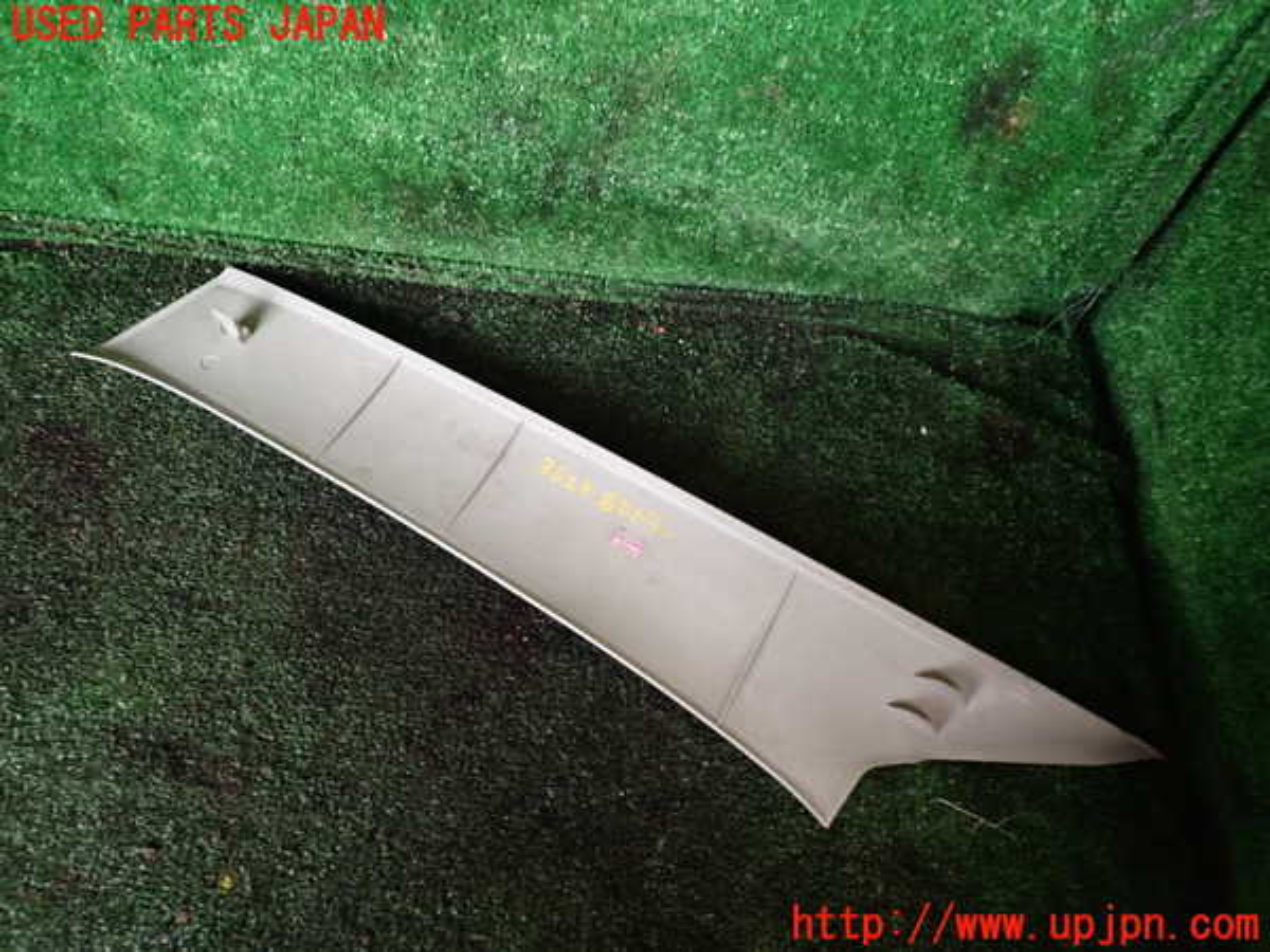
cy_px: 476
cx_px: 635
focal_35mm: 25
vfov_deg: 54.9
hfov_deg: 69.4
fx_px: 917
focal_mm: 4.5
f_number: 2
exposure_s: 1/25
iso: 800
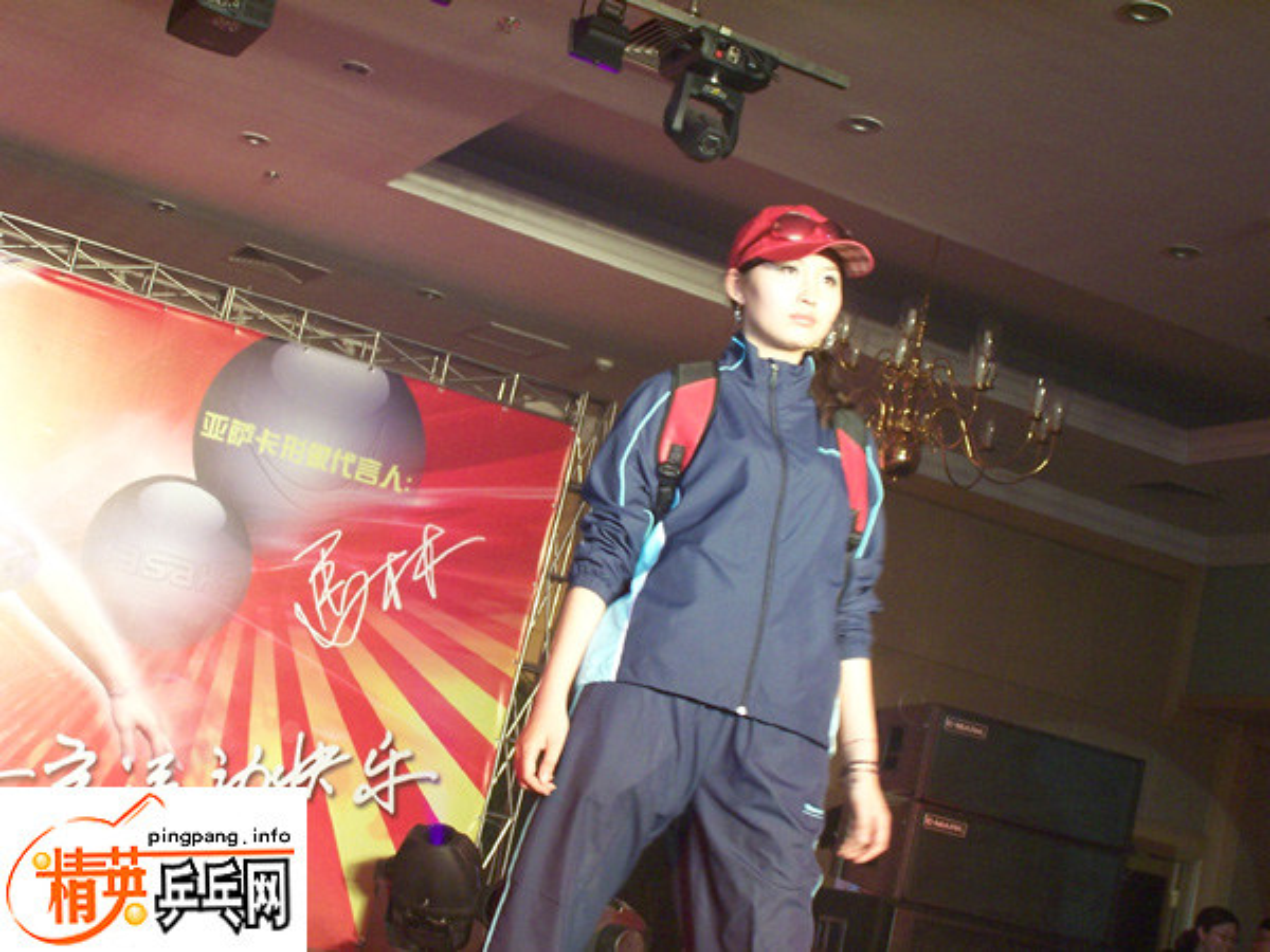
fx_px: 2458
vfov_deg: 21.9
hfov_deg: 29.0
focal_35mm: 67
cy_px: 476
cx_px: 635
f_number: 3.2
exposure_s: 1/60
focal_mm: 11.1
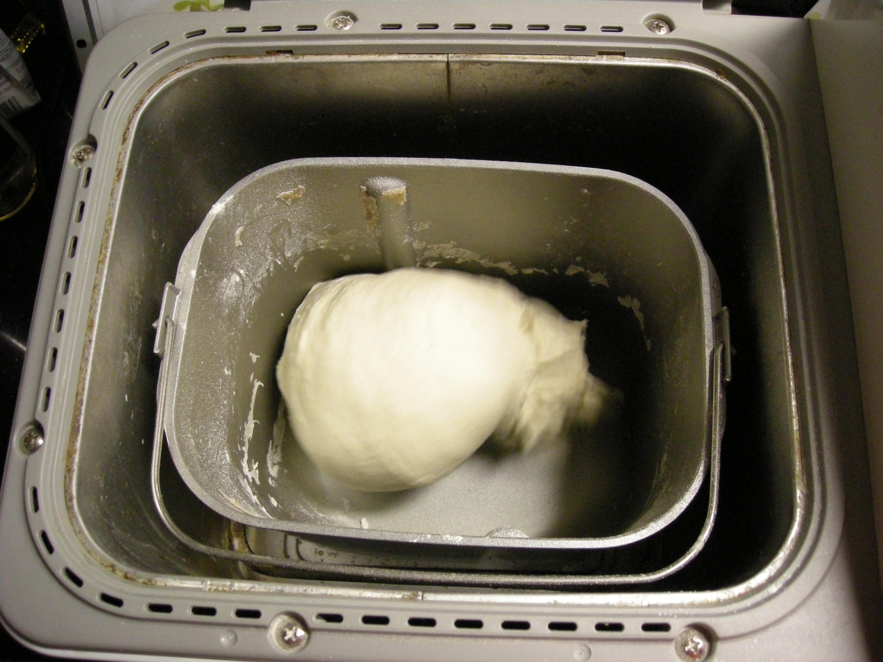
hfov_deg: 52.6
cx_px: 442
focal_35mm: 35
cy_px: 331
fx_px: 893
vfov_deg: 40.7
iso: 400
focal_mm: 5.7
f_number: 2.8
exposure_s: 1/32.8
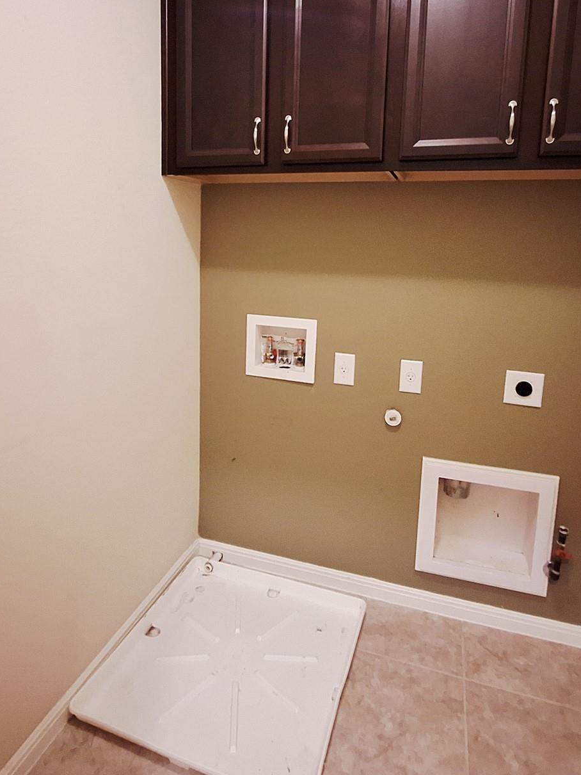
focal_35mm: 22
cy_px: 314
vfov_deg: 75.6
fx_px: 492
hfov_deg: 61.1
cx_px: 281
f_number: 2.2
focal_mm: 1.74
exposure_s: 1/9
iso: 500
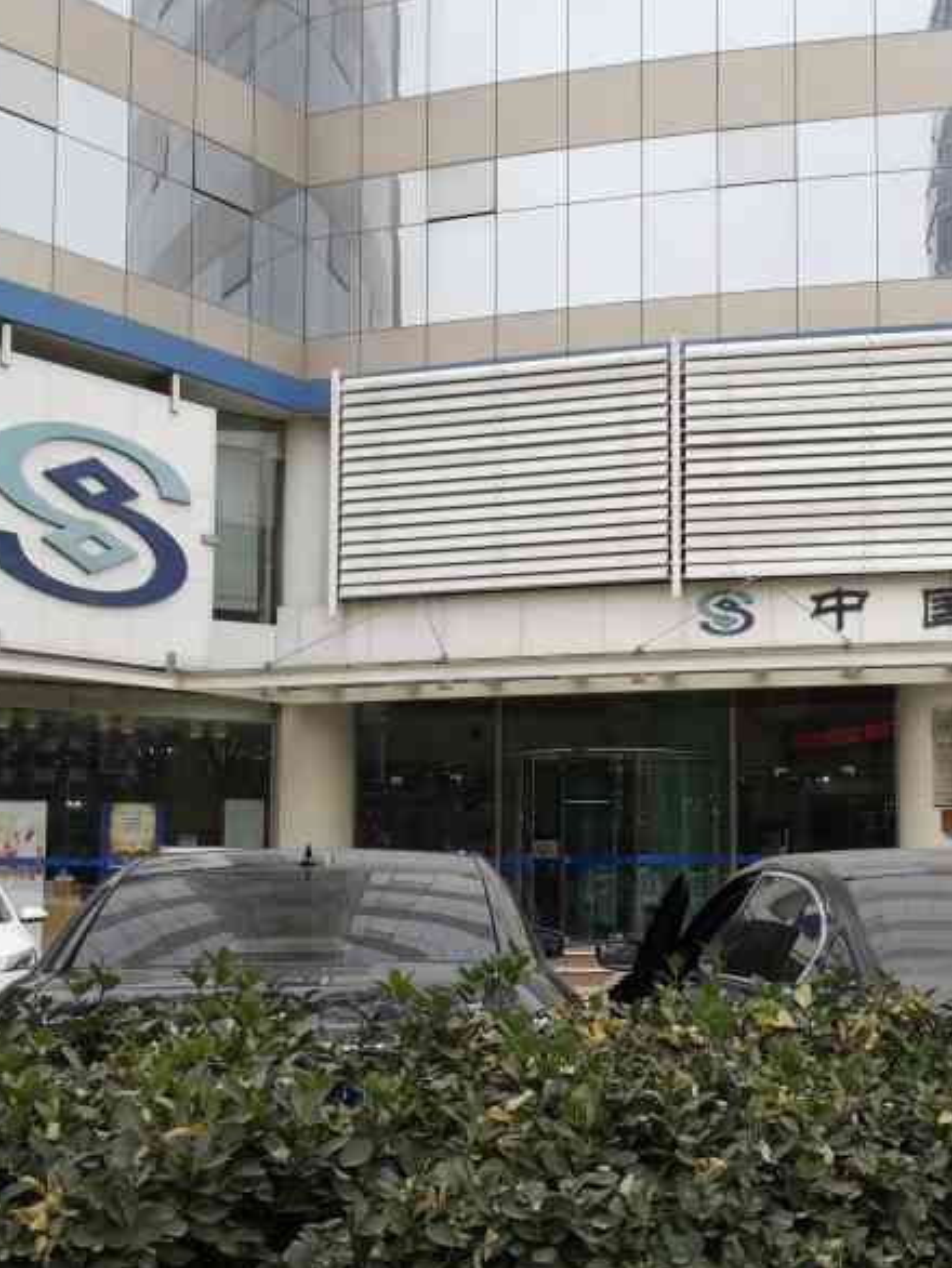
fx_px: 1576
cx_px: 688
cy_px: 748
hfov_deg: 33.1
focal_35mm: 43
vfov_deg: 43.7
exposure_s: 1/435
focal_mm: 3.95
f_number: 1.8
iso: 50
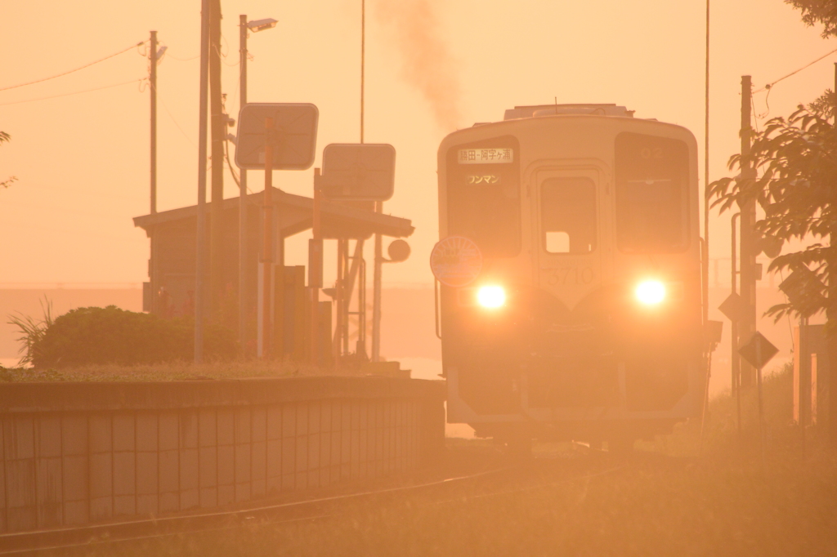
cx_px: 418
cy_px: 278
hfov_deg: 4.2
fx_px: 11295
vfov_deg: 2.8
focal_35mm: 486
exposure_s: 1/160
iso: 160
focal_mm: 180
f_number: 5
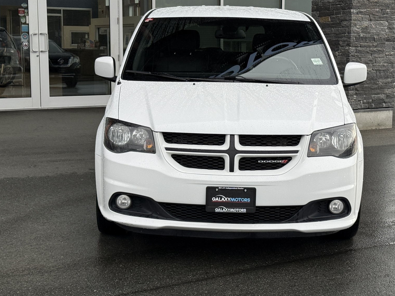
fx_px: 742
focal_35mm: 65
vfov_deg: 22.6
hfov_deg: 29.8
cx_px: 216
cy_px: 137
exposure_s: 1/837
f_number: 1.78
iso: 64
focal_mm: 6.76
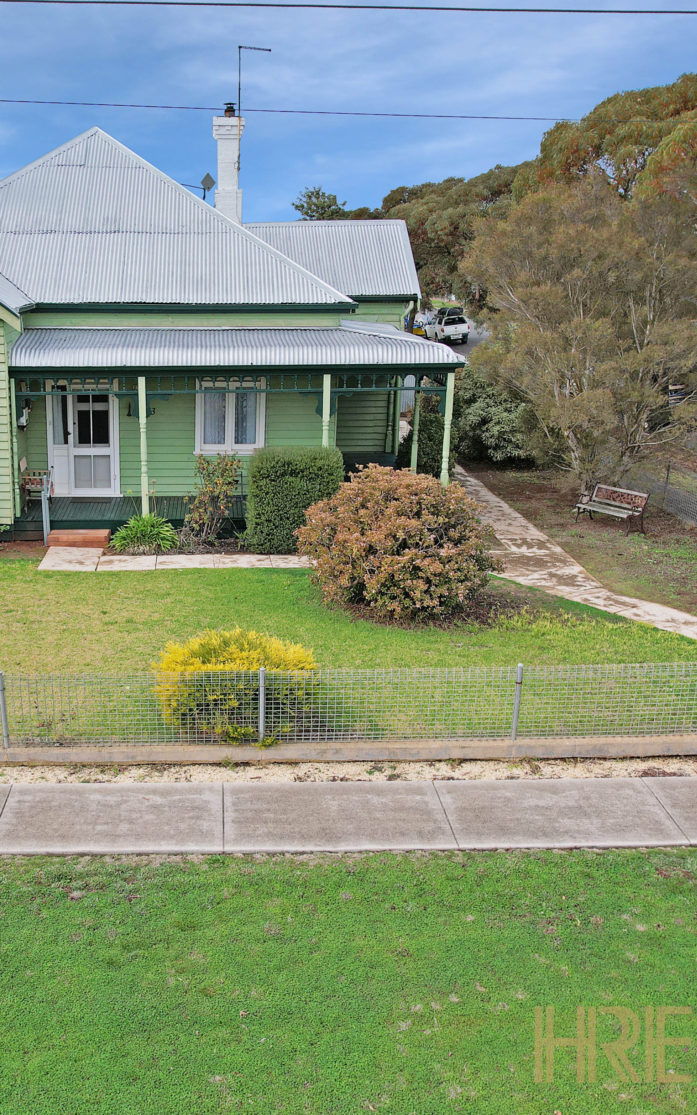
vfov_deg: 56.7
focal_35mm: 34
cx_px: 226
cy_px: 560
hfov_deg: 36.8
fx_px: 1034
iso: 130
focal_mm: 8.38
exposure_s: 1/1250
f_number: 2.8
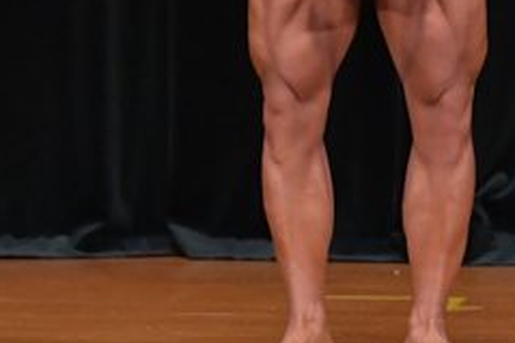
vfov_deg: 1.6
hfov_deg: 2.4
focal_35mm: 874
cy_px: -108
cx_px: 344
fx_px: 12494
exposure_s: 1/400
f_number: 5.6
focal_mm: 180
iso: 4000
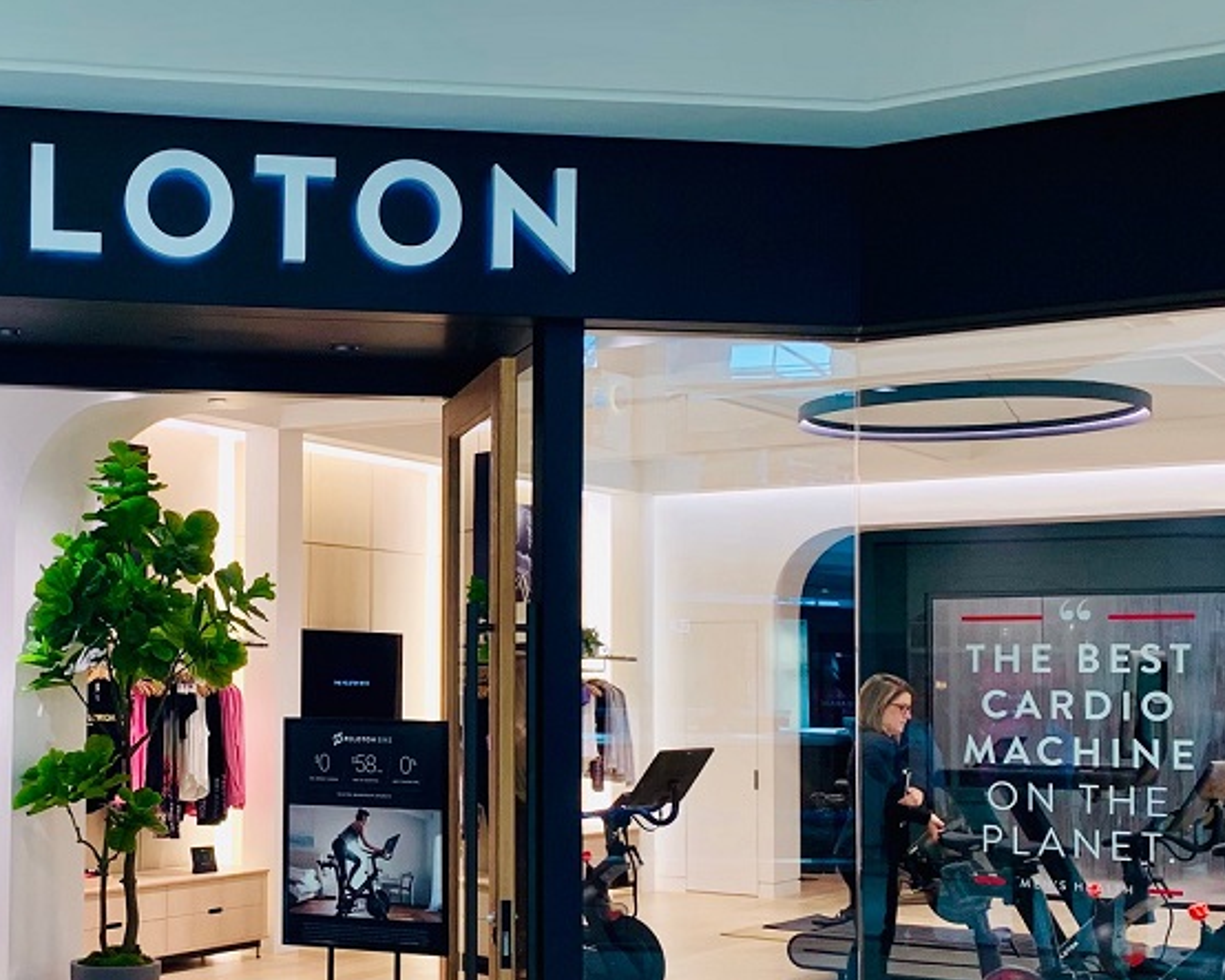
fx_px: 1994
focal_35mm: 55
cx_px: 299
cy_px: 633
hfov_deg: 33.4
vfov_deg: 27.5
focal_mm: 4.25
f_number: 1.8
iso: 80
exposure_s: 1/120
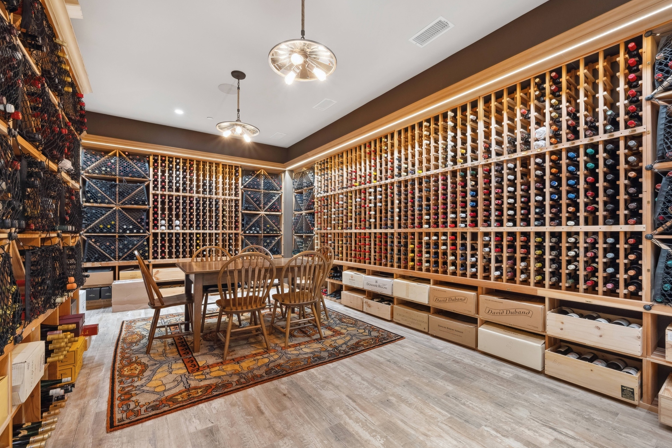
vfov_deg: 77.3
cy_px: 227
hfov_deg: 100.4
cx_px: 335
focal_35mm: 15
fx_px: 280
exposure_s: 1/3.33
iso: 400
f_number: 9.5
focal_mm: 14
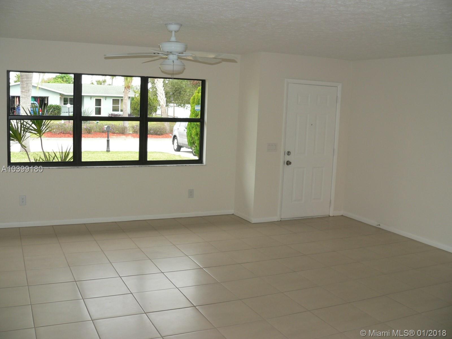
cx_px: 226
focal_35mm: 36
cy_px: 170
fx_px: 470
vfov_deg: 39.7
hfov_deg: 51.4
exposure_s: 1/60
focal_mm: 6
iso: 80
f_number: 2.8
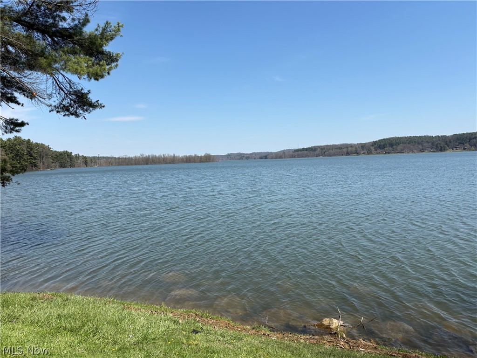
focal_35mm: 26
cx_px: 238
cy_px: 179
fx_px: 358
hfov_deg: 67.3
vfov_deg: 53.1
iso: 50
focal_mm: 5.96
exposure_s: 1/3831
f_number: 1.6
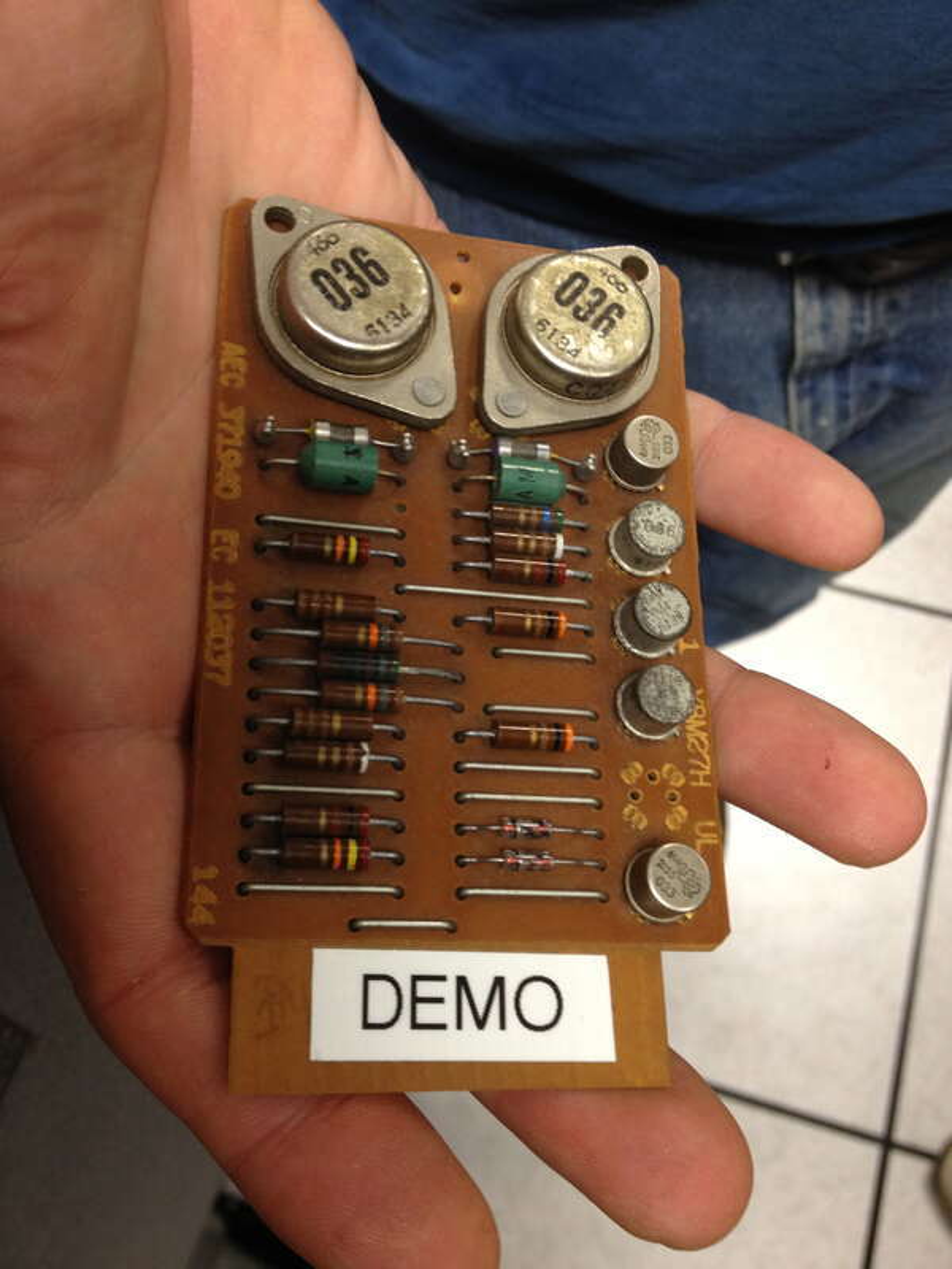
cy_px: 634
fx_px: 1283
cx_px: 476
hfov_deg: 40.7
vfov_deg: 52.6
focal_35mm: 35
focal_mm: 4.28
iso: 100
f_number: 2.4
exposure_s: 1/20
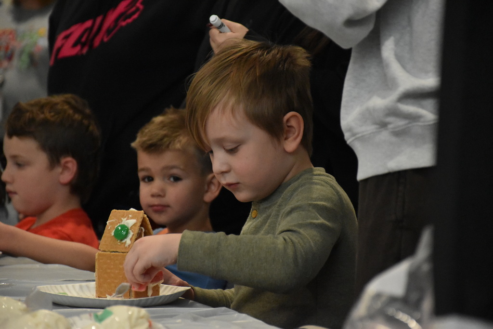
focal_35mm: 174
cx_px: 246
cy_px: 164
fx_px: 2383
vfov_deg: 7.9
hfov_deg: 11.8
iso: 6400
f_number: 5.6
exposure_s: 1/400
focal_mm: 116
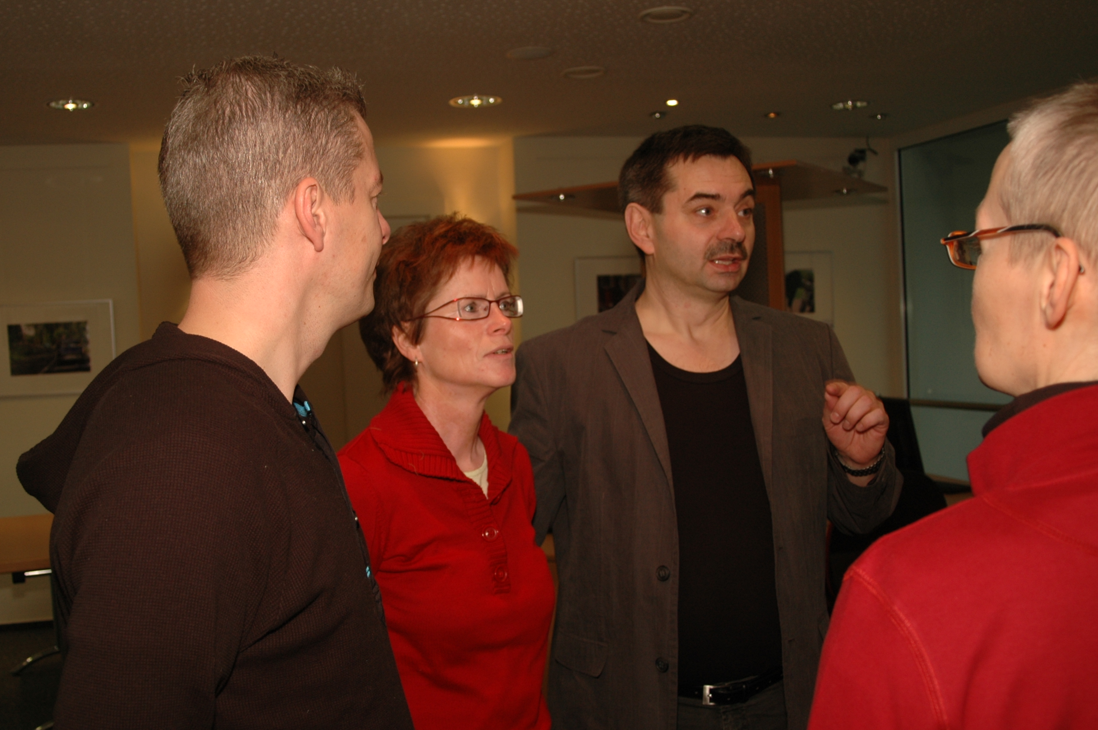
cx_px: 480
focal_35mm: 36
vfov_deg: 36.8
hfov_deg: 53.0
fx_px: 1097
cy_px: 389
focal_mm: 20
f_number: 4
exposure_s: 1/60
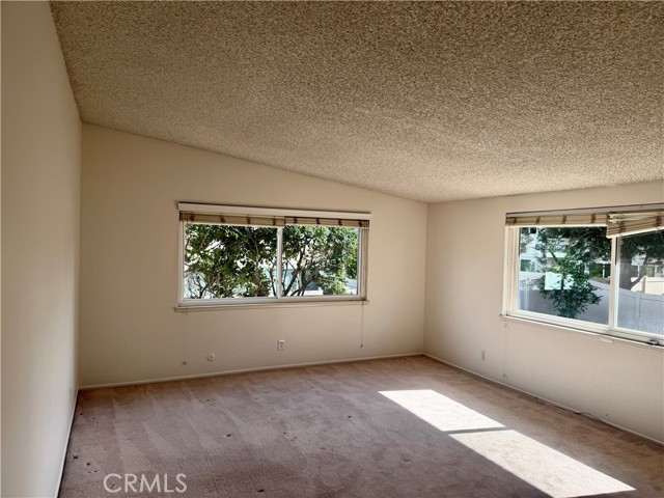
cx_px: 332
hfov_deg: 71.6
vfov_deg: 56.8
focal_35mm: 24
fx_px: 460
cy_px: 249
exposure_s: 1/788
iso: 100
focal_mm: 6.76
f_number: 1.78
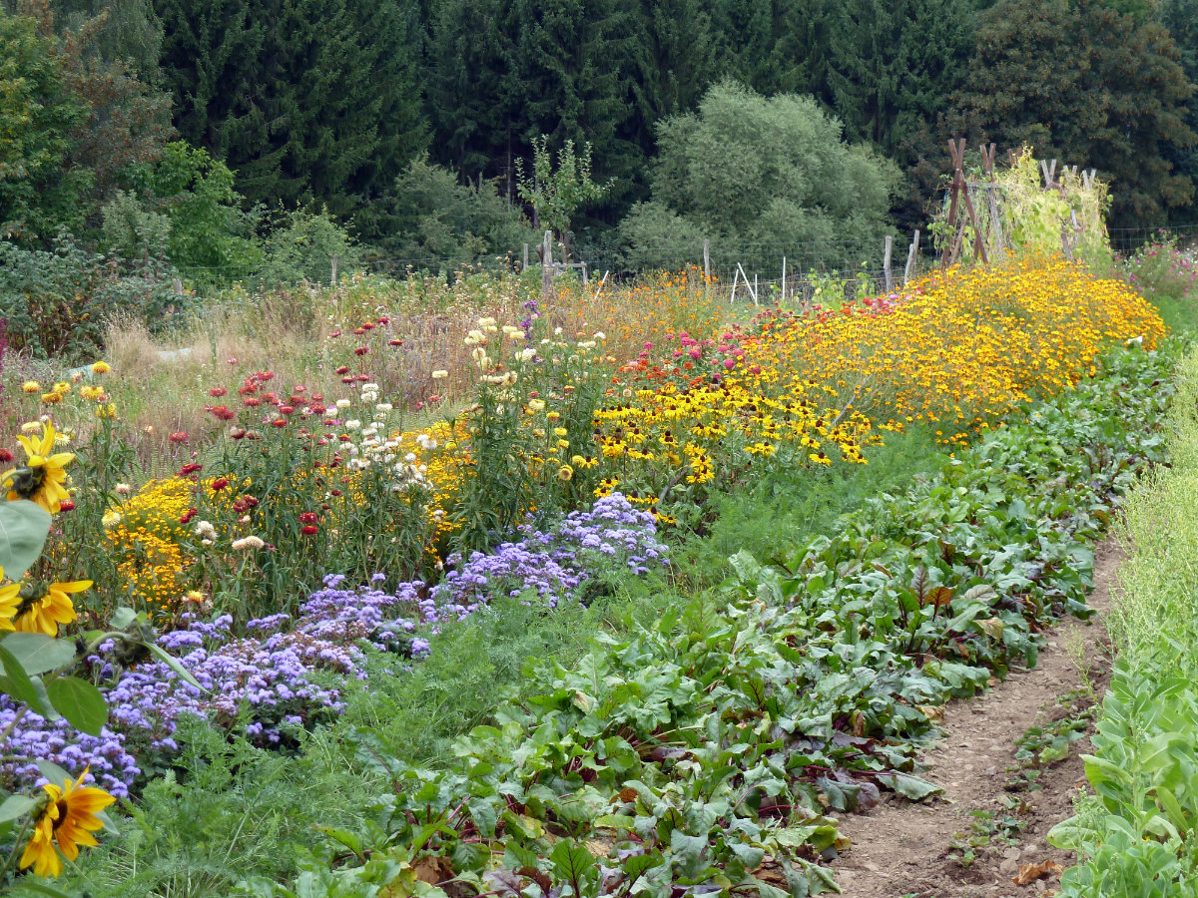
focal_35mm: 78
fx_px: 2699
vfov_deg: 18.9
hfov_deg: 25.0
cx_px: 599
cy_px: 449
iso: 80
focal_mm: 12.8
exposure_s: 1/100
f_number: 4.2
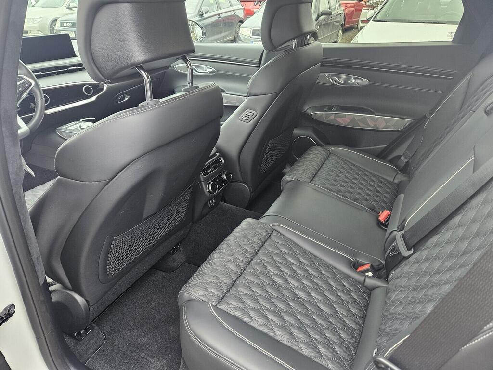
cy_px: 185
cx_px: 246
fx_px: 328
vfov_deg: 58.9
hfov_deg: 73.9
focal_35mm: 23
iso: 250
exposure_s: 1/120
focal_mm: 5.4
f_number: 1.8
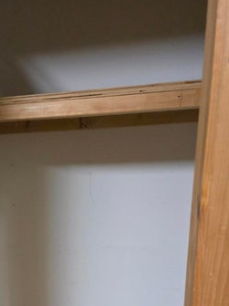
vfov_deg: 39.2
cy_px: 288
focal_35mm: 44
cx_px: 30
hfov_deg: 31.6
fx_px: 388
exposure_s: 1/60
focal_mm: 6.3
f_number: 1.7
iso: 1000
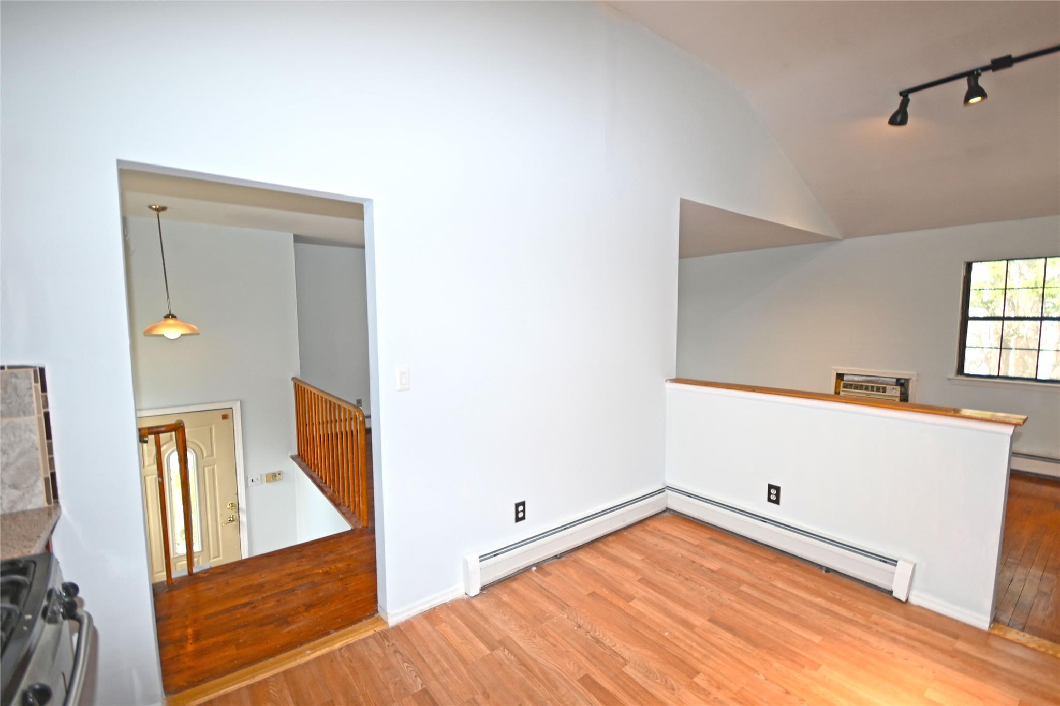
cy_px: 353
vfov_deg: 77.3
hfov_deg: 100.4
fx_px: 442
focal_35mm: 15
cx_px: 530
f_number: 4.5
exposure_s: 1/80
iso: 200
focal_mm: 10
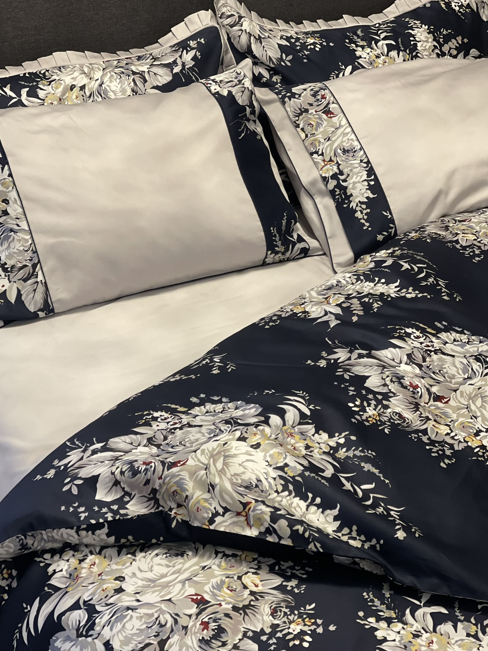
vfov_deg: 28.6
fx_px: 1278
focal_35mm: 68
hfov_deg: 21.6
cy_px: 328
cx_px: 245
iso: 160
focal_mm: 7.5
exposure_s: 1/33
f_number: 2.2
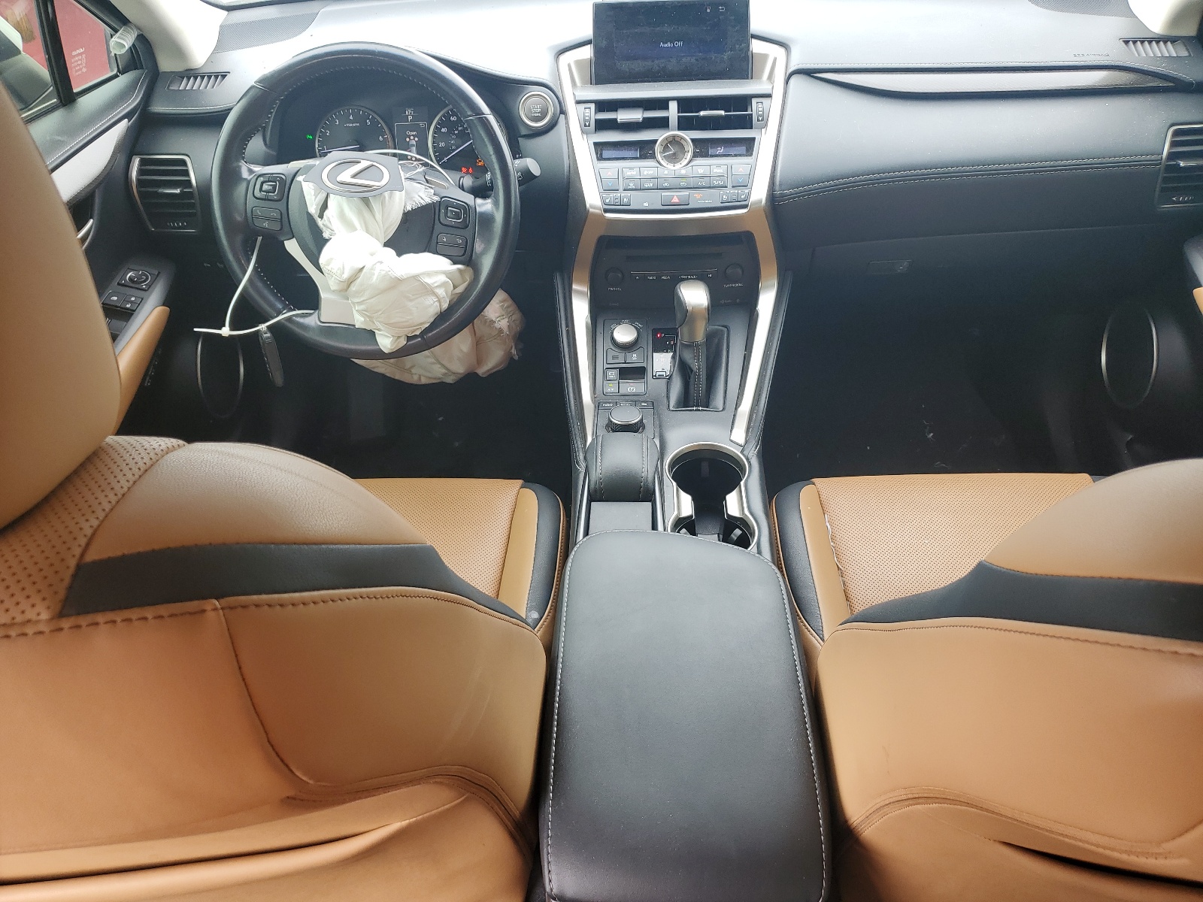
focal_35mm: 26
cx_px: 602
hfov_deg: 67.3
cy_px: 451
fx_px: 904
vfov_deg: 53.1
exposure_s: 1/125
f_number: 1.5
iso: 50
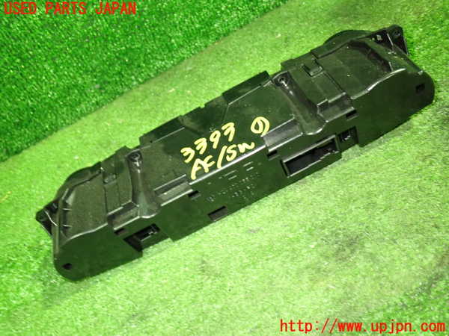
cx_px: 224
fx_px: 389
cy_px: 168
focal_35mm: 30
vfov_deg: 46.8
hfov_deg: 60.0
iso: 800
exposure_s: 1/15
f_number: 2.3
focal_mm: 5.4
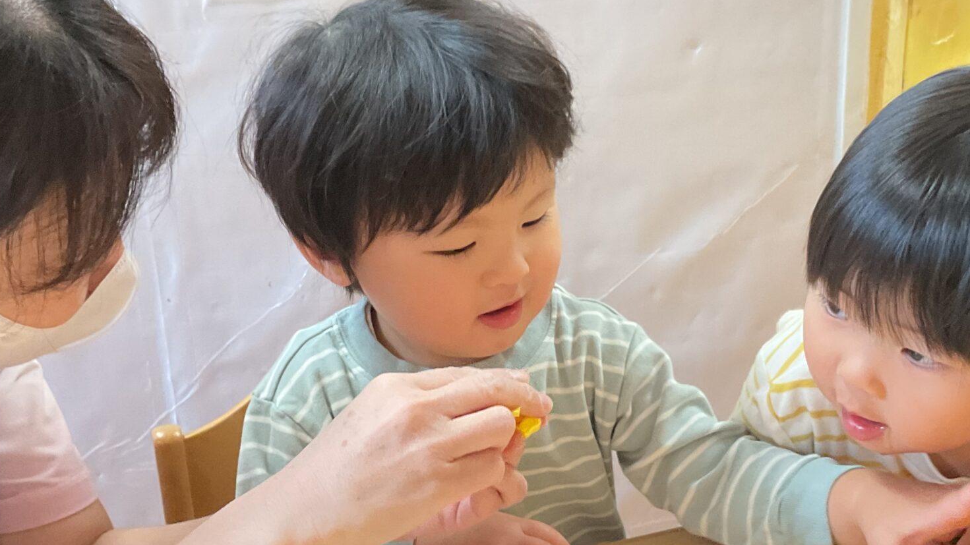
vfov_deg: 21.8
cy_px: 324
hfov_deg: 37.8
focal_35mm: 55
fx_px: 1414
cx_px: 518
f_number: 1.8
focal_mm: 3
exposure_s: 1/50
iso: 200
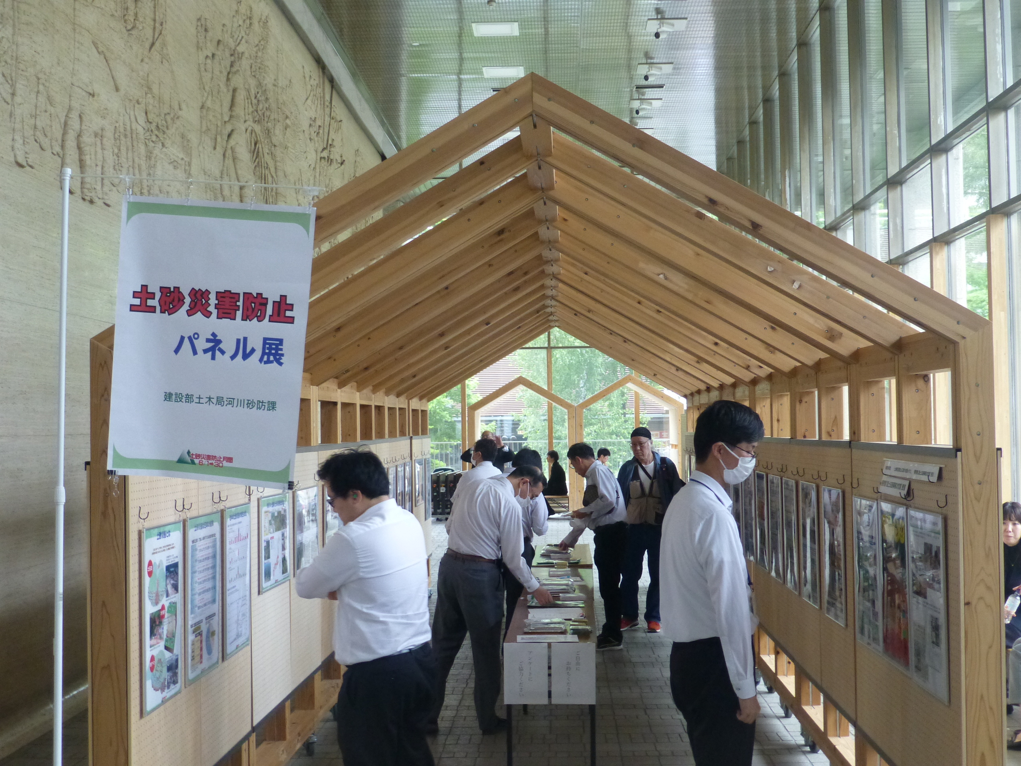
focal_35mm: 46
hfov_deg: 41.2
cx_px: 510
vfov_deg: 31.5
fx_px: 1357
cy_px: 383
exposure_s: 1/30
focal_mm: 7.9
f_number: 4.1
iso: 400
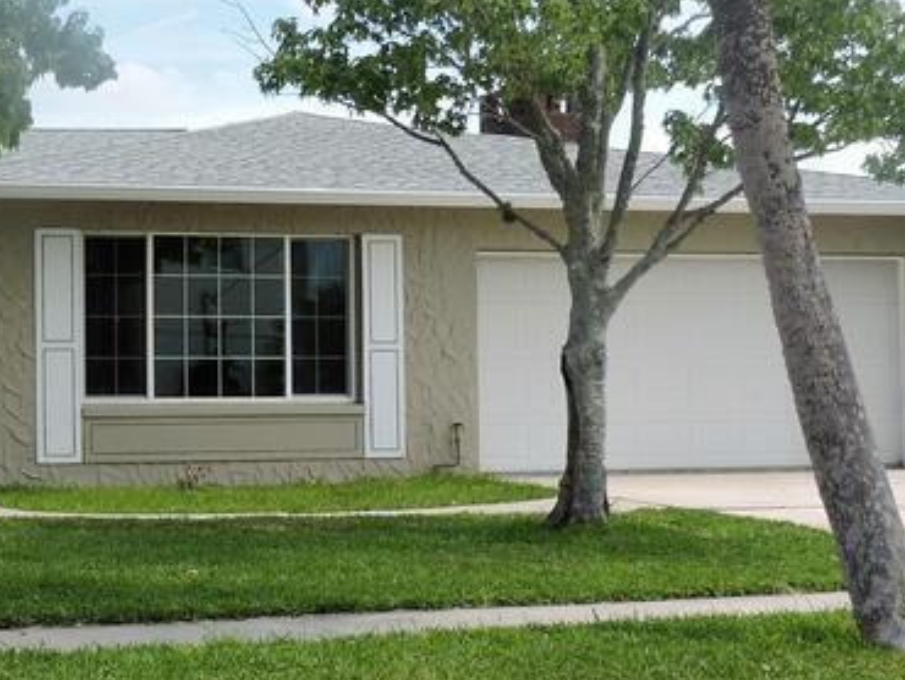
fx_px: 2171
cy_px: 308
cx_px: 81
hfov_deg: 22.9
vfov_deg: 17.8
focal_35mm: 83
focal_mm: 5.4
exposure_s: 1/1000
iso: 100
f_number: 3.1
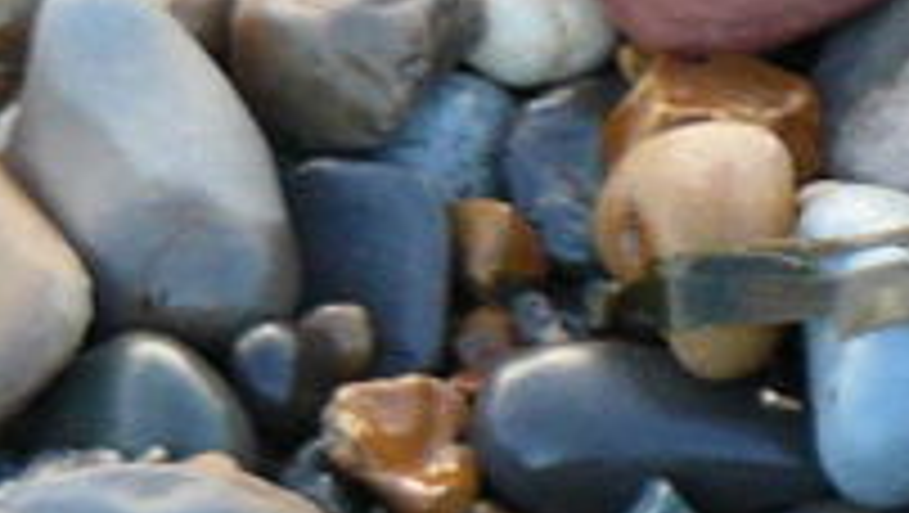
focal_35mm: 404
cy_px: 648
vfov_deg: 3.0
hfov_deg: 5.2
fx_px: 9745
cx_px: 2223
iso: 100
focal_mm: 8.7
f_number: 2.8
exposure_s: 1/50
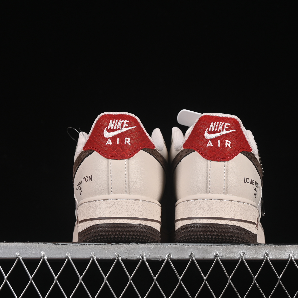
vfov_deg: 18.1
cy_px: 149
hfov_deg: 18.1
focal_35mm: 96
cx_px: 169
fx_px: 935
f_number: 8
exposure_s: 1/80
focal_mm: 50
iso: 160
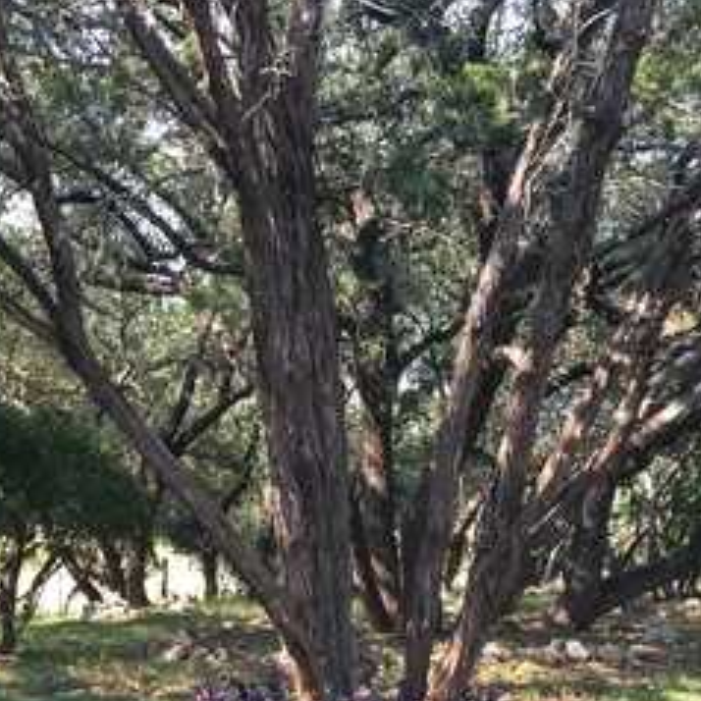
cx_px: 100
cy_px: 642
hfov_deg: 24.4
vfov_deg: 24.2
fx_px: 1581
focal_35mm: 69
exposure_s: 1/120
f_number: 2.2
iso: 25
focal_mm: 4.15
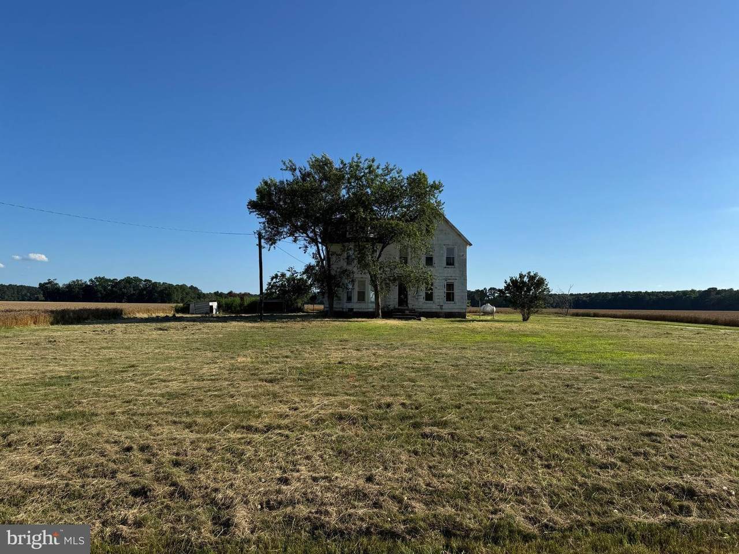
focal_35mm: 24
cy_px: 277
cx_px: 370
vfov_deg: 56.8
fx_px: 512
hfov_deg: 71.6
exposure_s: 1/5814
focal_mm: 6.76
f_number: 1.78
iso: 80
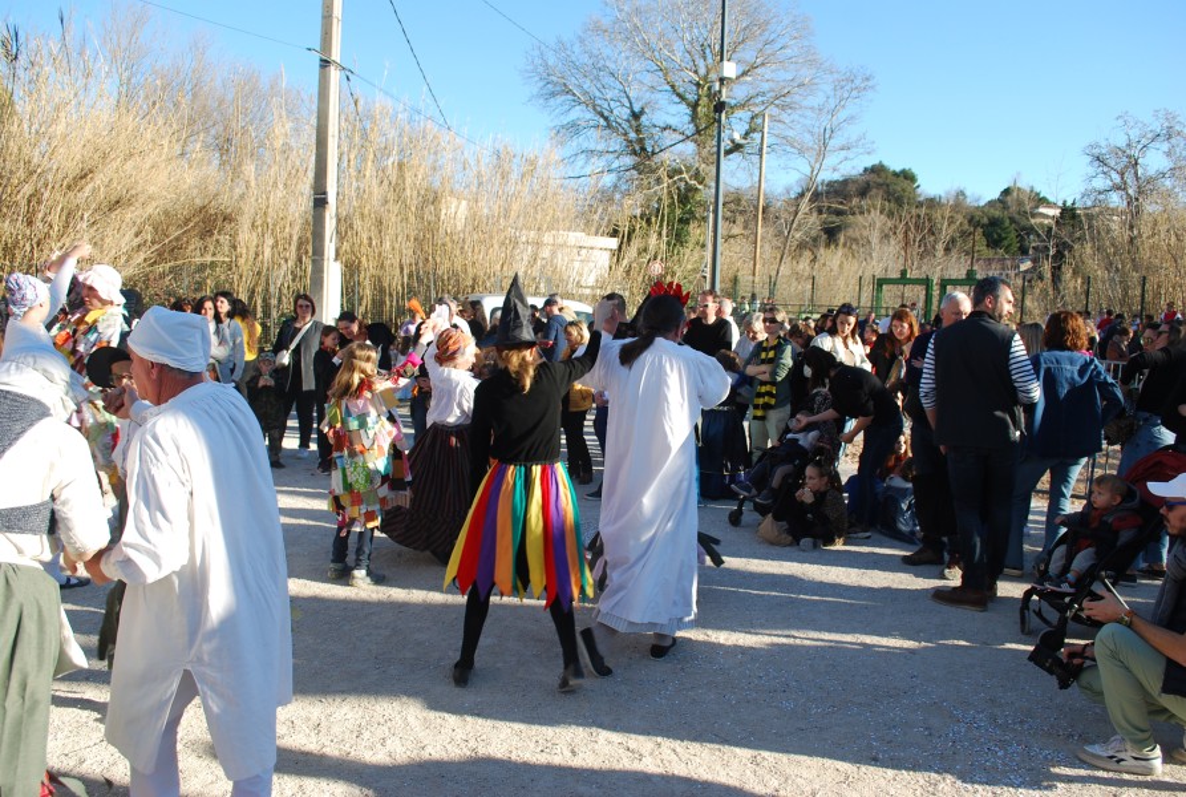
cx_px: 593
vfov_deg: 48.2
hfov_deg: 67.3
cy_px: 398
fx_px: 892
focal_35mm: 27
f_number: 6.3
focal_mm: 18
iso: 100
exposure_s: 1/160
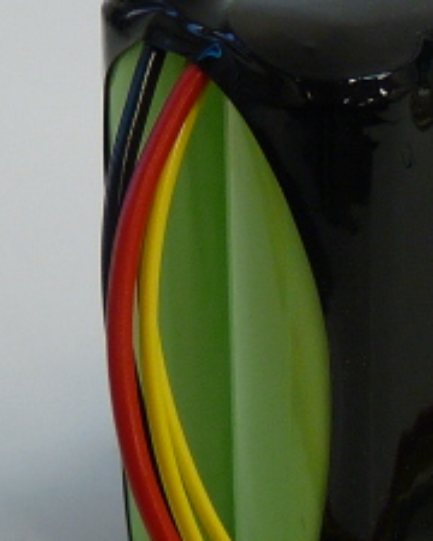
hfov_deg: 10.9
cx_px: 503
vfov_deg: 13.9
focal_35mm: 139
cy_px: 315
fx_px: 2227
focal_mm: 5
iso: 100
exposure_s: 1/30
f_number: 2.8
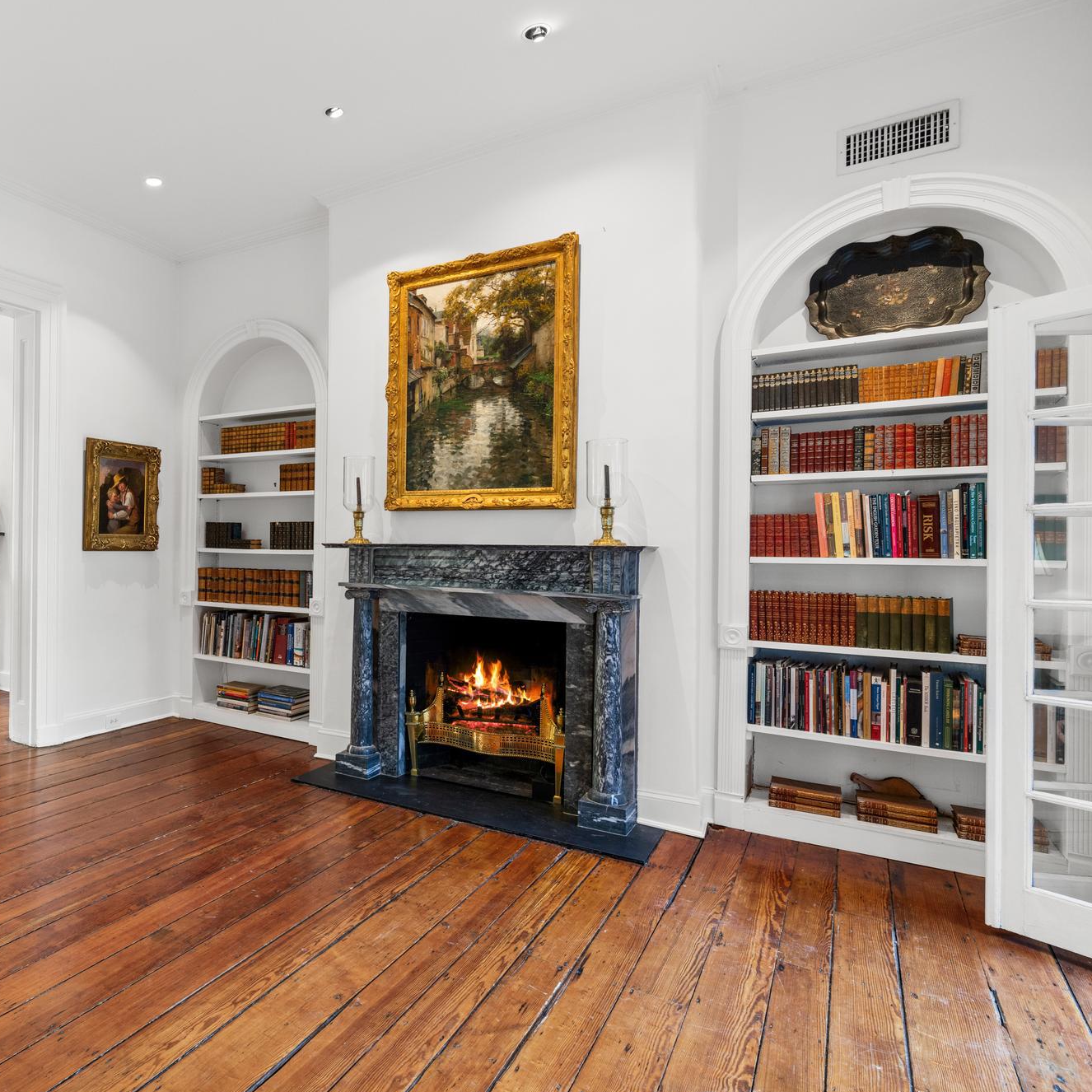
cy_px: 546
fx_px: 749
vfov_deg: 72.1
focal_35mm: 21
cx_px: 264
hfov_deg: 67.3
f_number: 6.3
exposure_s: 1/1.25
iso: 640
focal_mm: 16
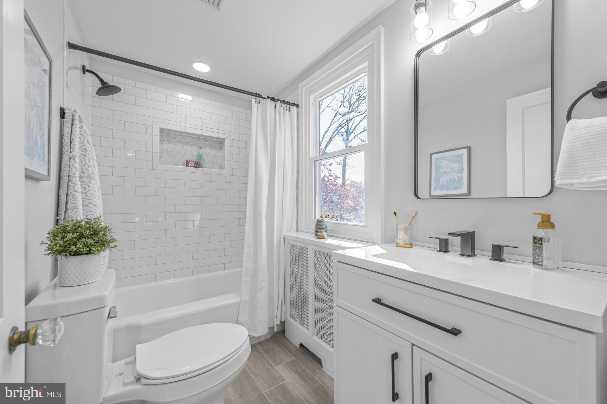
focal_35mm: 14
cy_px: 202
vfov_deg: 81.1
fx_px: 236
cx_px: 304
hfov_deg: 104.3
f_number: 8
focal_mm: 14
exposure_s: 1/400
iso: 1600
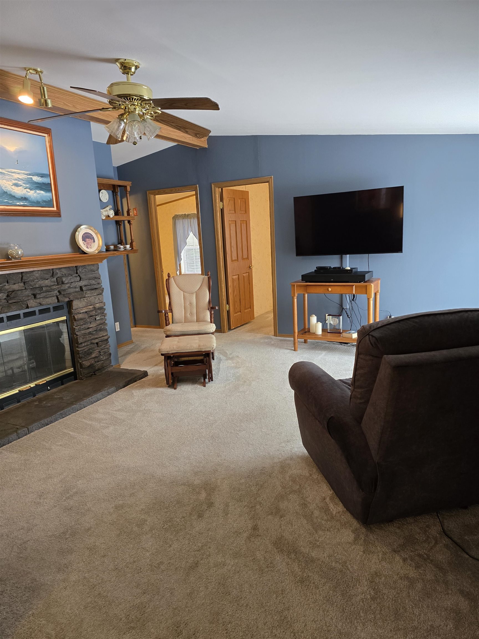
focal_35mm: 23
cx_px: 240
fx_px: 424
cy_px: 320
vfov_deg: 73.9
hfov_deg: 58.9
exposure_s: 1/120
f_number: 1.7
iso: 320
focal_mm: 6.3
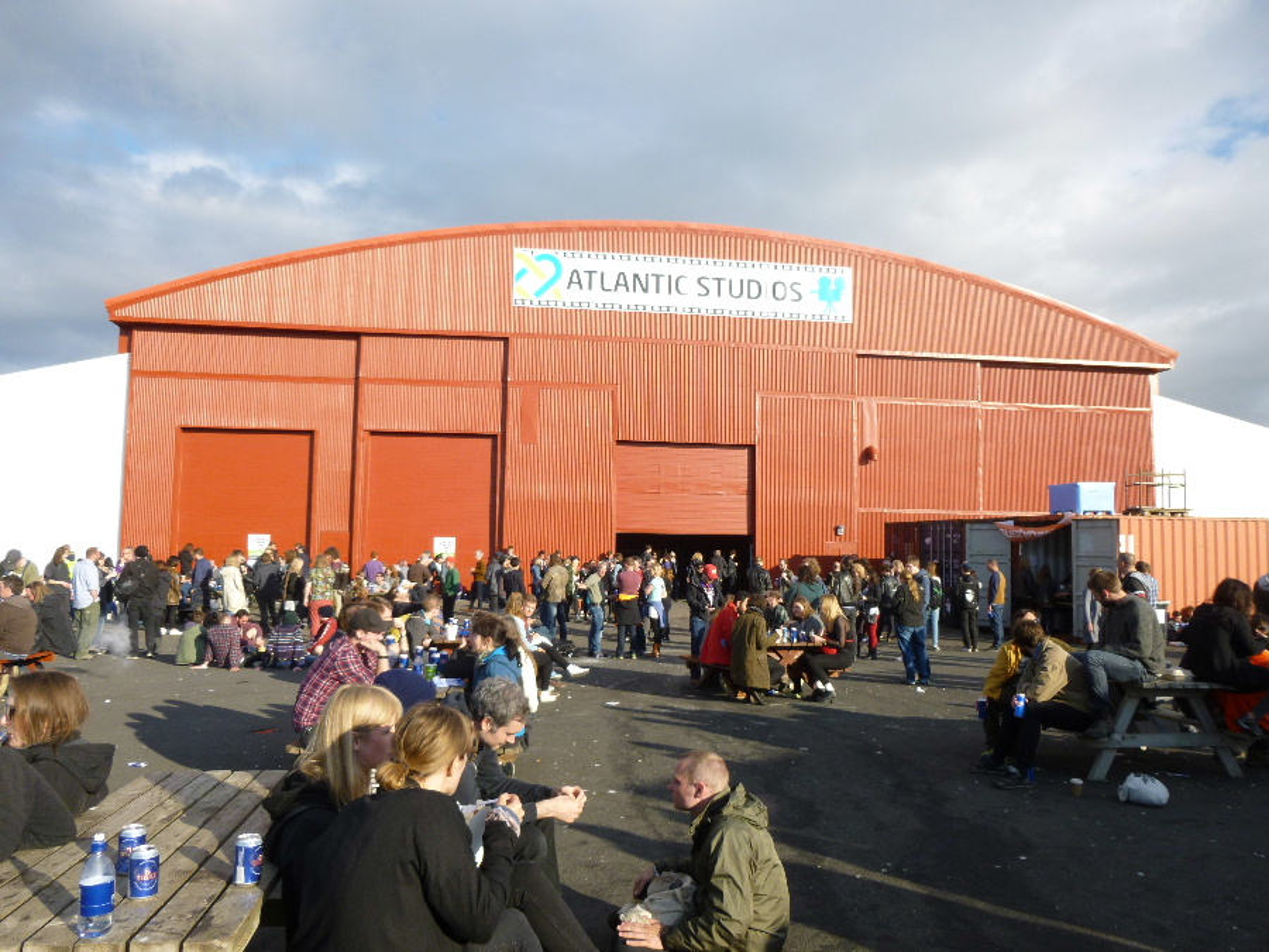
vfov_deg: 54.9
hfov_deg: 69.4
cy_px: 476
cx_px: 634
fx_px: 916
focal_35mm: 25
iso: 100
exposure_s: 1/500
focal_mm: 4.5
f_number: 3.1
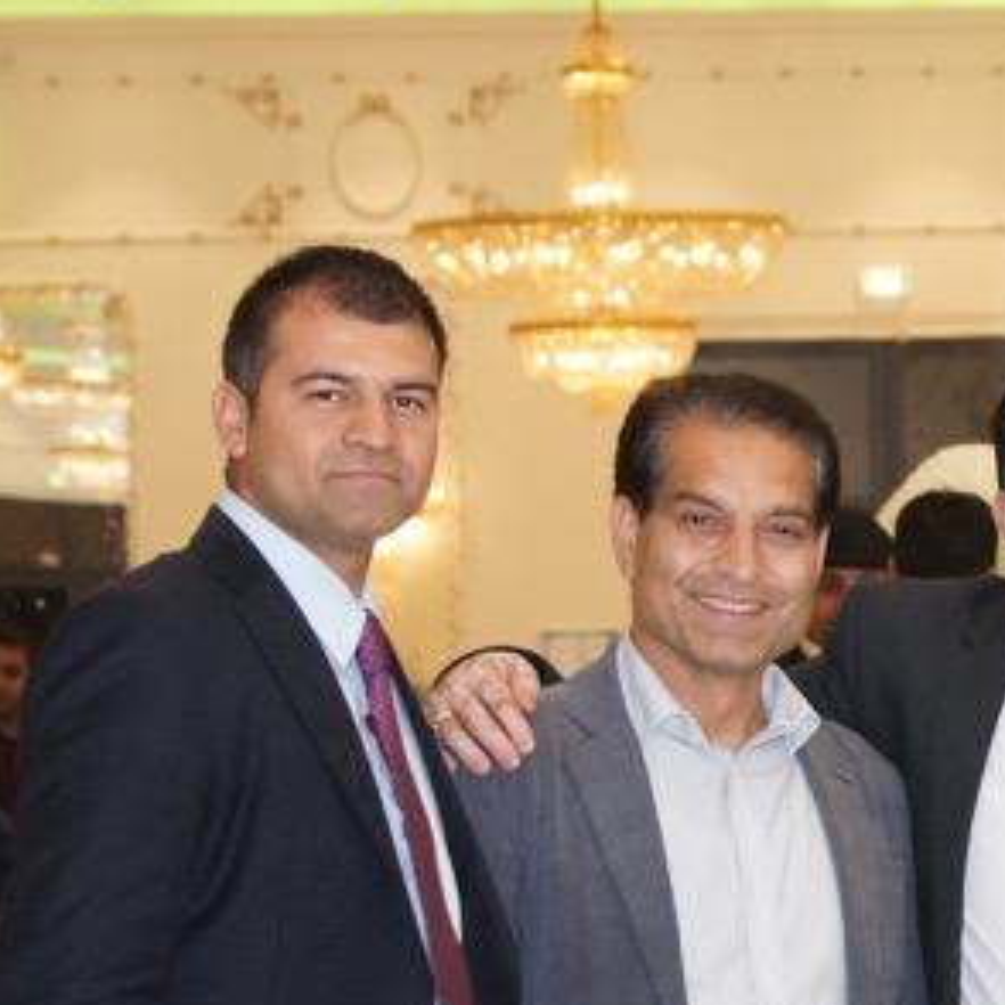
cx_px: 1101
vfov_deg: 7.1
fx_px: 8080
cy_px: 667
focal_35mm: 246
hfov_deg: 7.1
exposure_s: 1/125
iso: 800
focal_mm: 70
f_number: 5.6
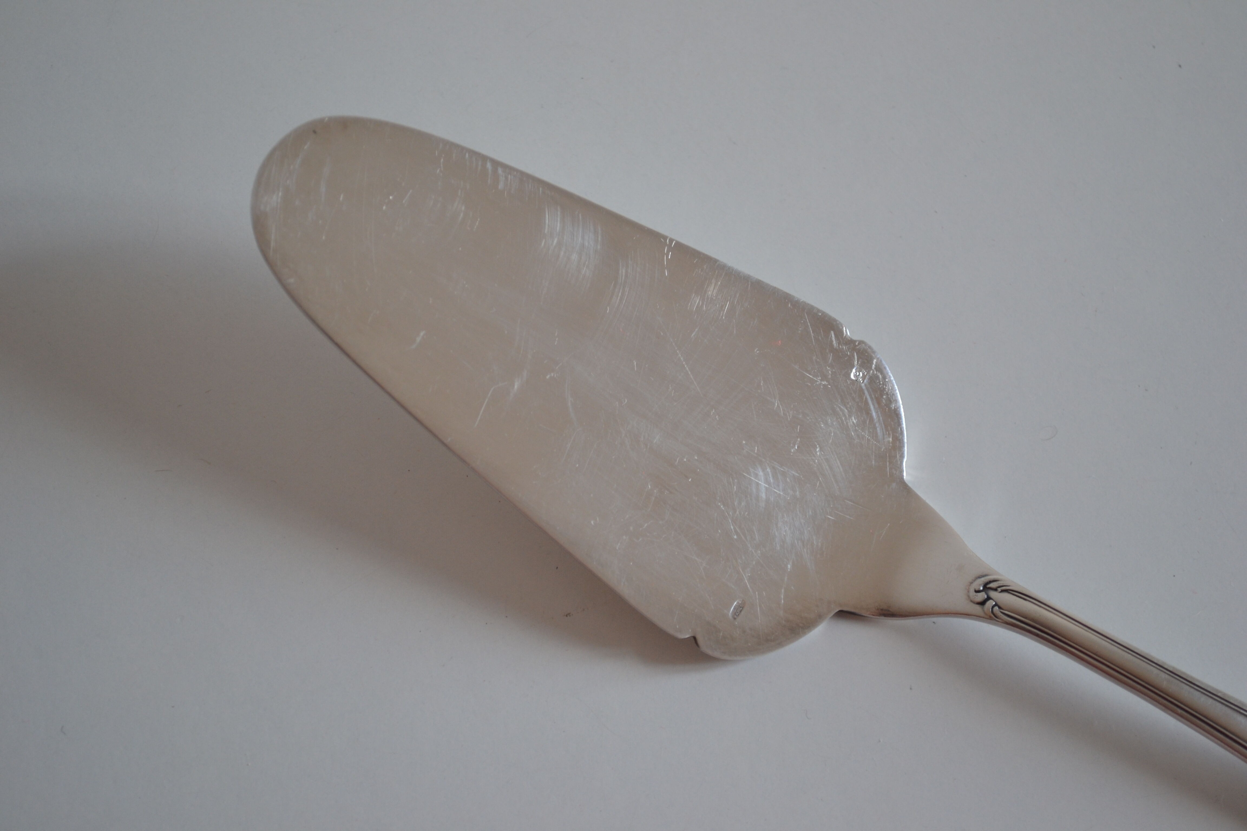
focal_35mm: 69
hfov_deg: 29.2
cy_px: 416
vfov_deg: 19.7
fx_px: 2390
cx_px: 624
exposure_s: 1/30
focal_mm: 46
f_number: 5.3
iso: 400
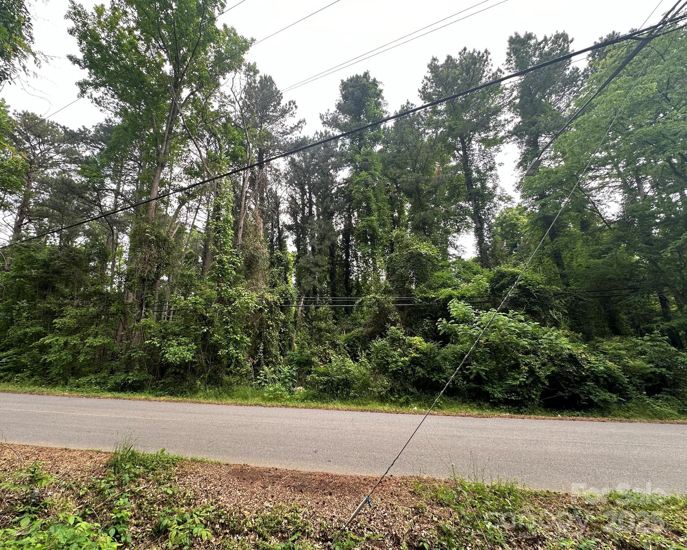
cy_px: 269
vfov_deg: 84.0
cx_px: 316
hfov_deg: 96.6
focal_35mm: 15
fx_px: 305
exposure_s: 1/195
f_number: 2.2
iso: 40
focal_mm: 2.22
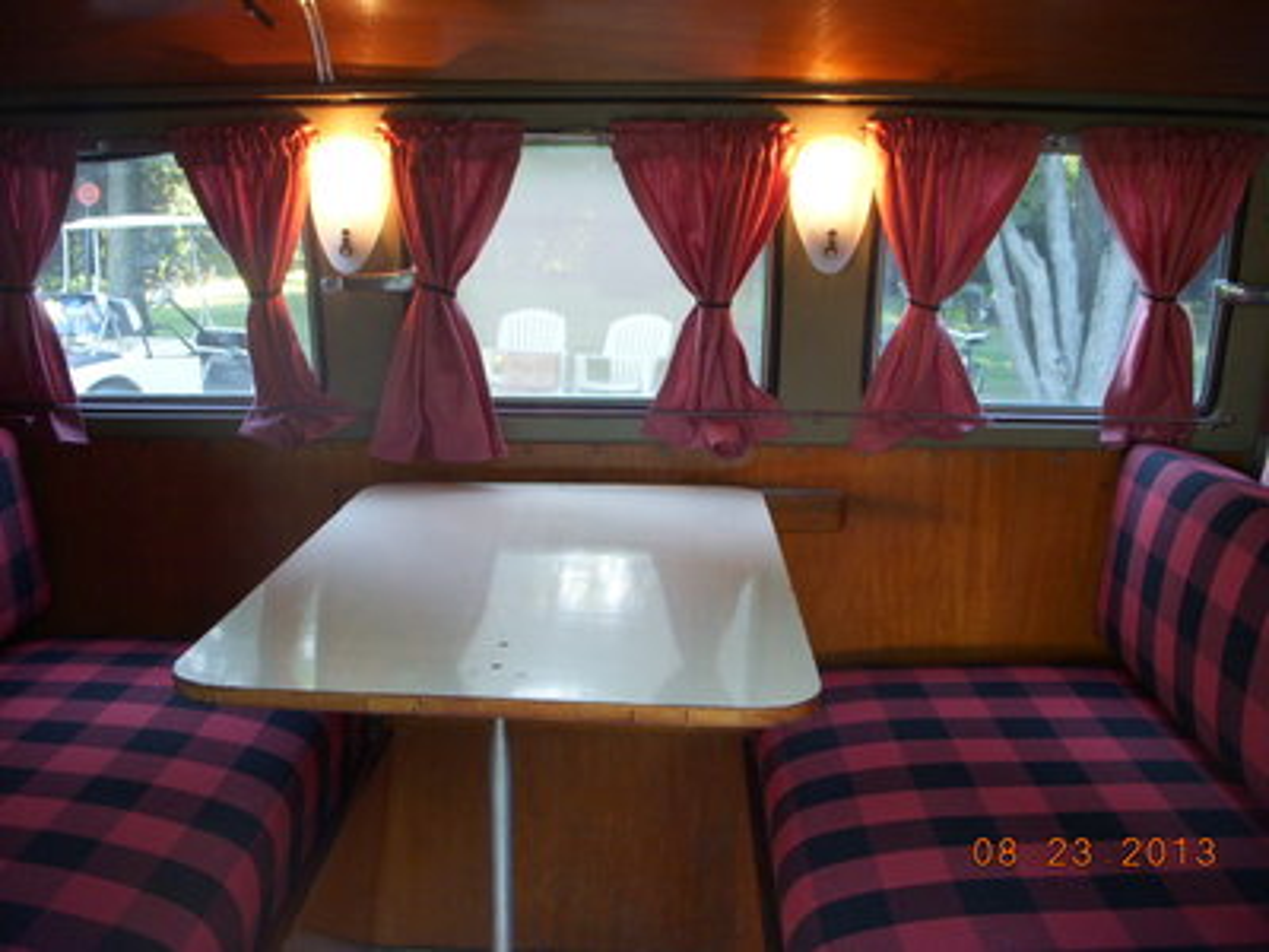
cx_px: 634
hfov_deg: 49.0
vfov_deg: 37.7
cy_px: 476
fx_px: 1393
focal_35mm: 38
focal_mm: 6.3
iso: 200
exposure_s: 1/20
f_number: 3.3
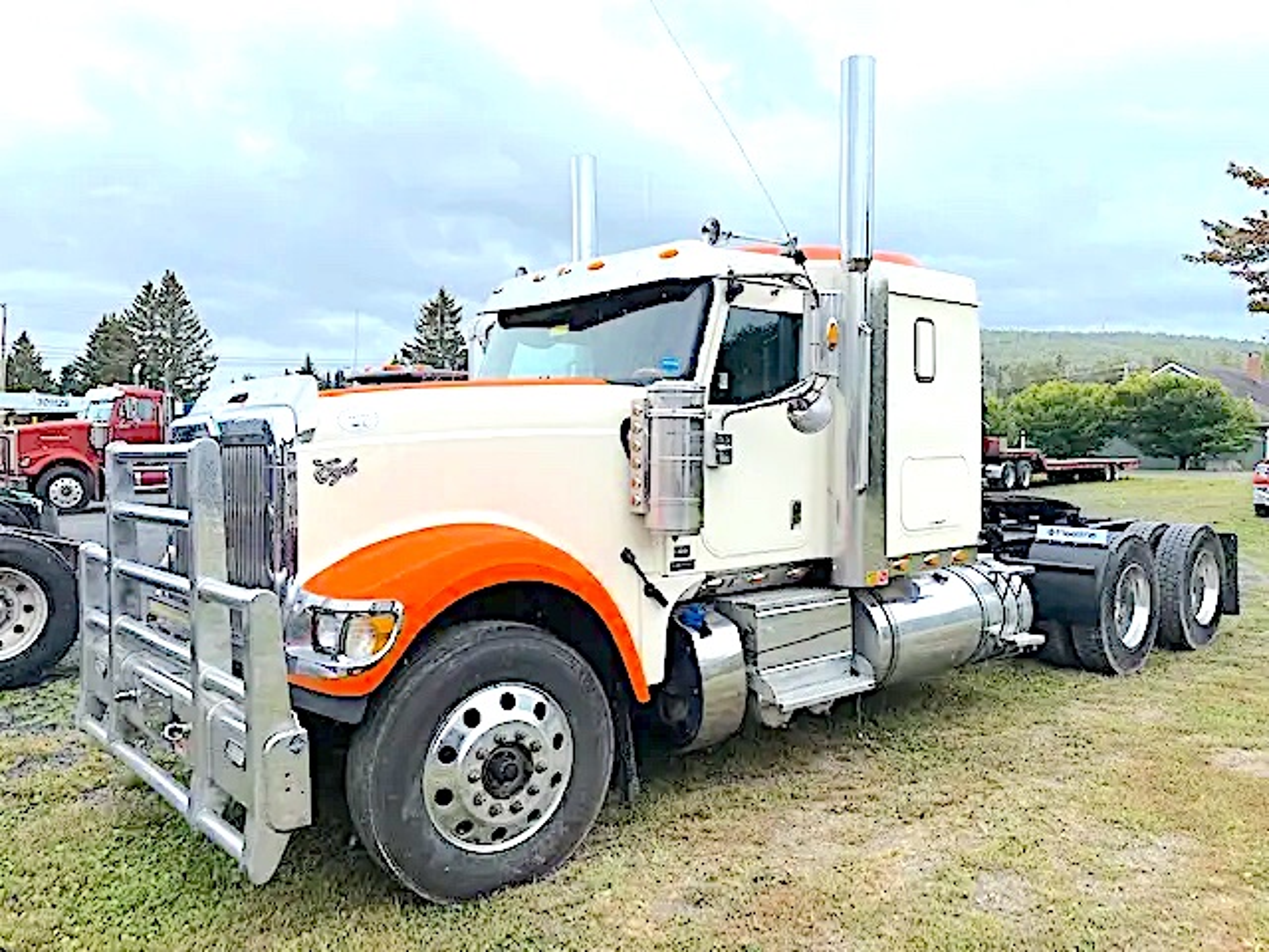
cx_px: 634
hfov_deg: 67.3
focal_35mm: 26
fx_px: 953
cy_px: 476
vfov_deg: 53.1
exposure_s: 1/1287
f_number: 1.8
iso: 32
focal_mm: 4.25
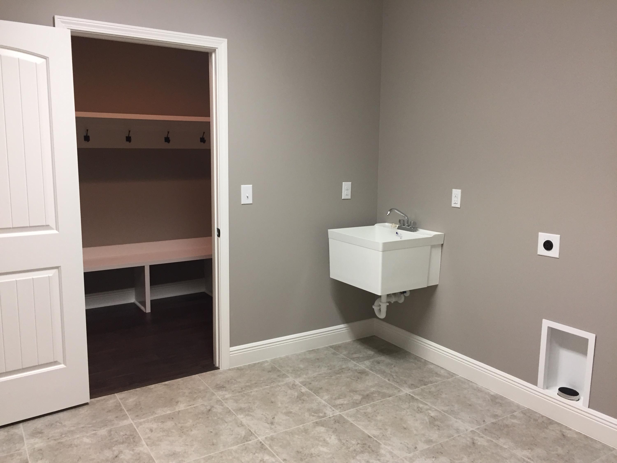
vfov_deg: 48.2
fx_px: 517
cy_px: 232
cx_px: 308
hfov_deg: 61.7
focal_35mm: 29
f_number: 2.2
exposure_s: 1/30
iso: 50
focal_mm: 4.15
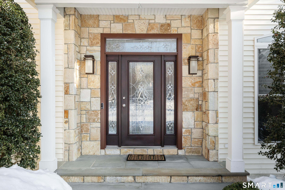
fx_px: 245
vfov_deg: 42.3
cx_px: 142
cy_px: 95
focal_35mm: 31
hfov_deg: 60.3
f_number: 7.1
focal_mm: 31
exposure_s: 1/160
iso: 800
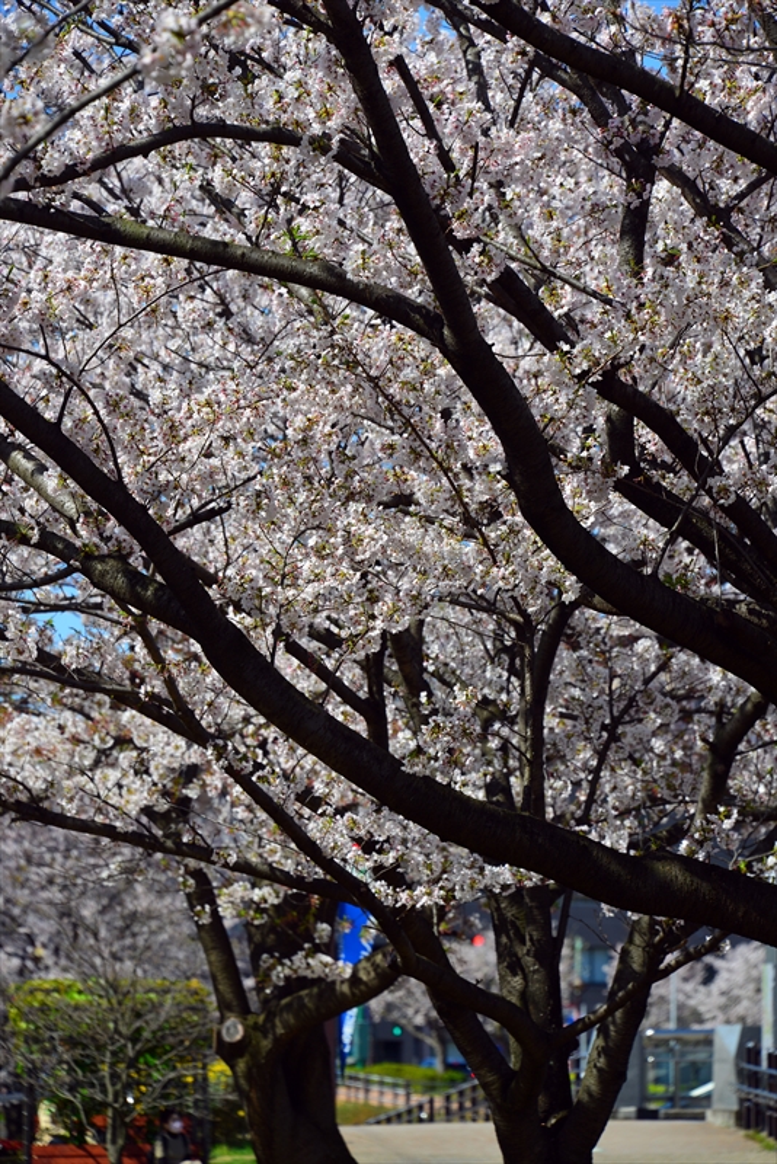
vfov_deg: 9.8
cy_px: 582
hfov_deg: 6.5
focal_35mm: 210
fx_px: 6792
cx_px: 388
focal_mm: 210
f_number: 8
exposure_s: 1/250
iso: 125
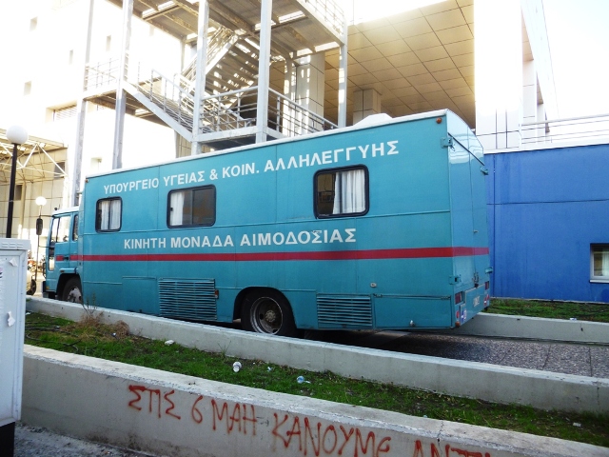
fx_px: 440
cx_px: 304
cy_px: 228
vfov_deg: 54.9
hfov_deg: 69.4
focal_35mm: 25
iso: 100
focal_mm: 4.5
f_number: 3.1
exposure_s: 1/125
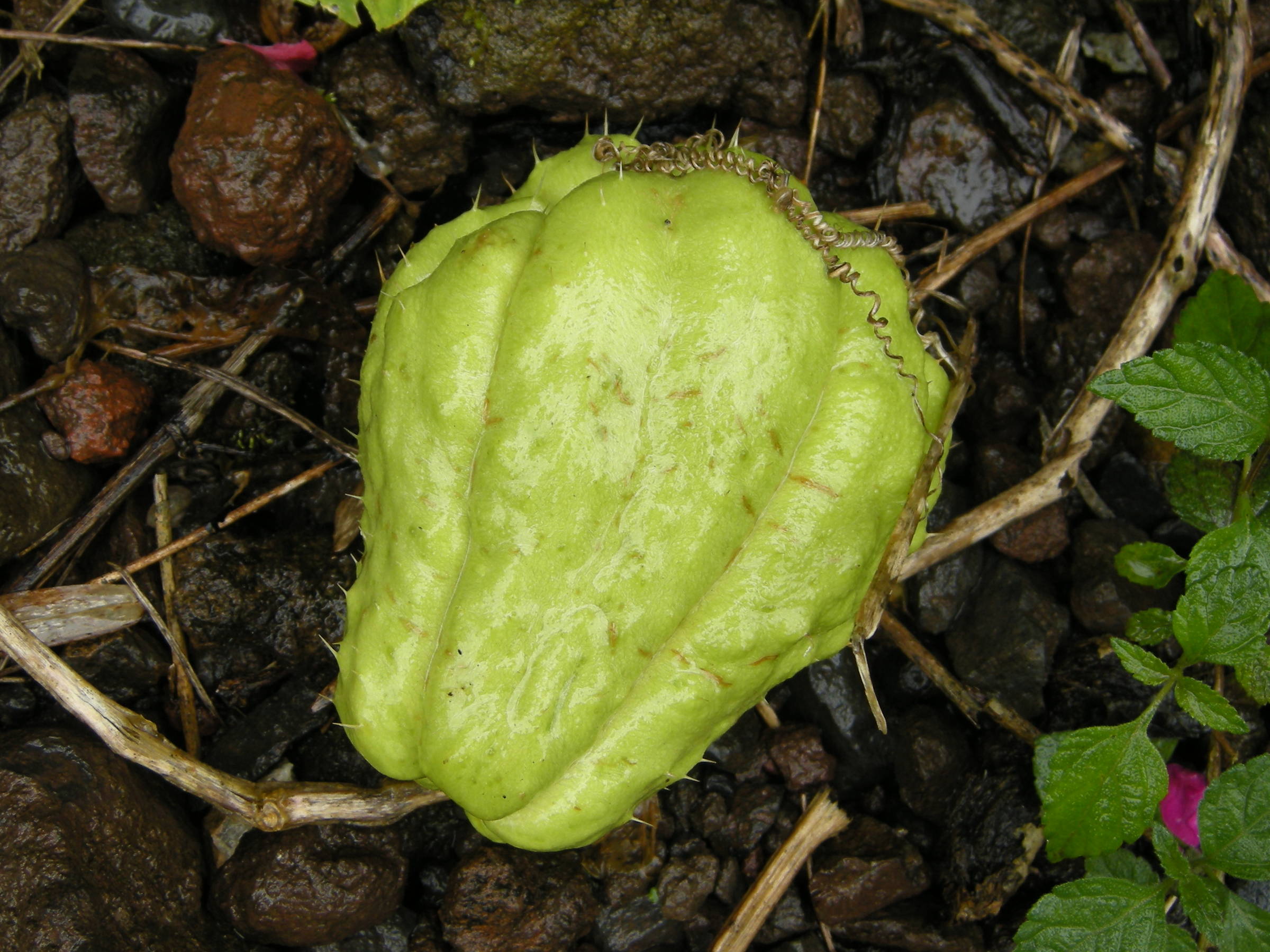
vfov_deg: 40.7
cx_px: 635
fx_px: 1284
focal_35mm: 35
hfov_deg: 52.6
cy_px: 476
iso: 64
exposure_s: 1/78
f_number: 3
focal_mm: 7.5
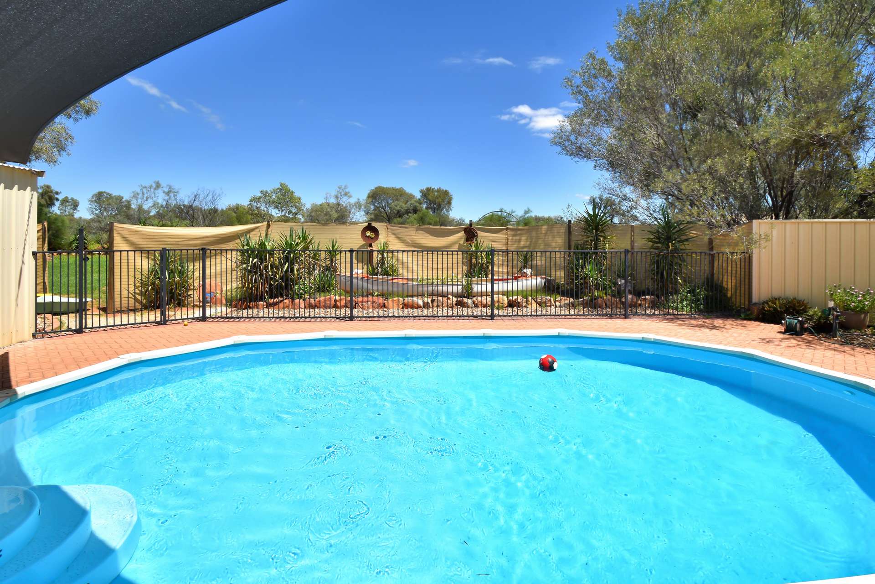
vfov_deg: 77.3
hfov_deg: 100.4
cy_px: 292
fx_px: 365
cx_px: 438
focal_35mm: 15
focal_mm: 10
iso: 100
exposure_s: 1/200
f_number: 13
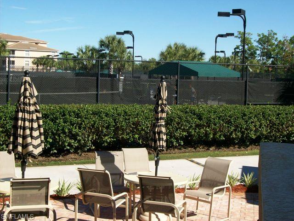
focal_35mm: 56
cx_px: 147
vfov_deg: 26.1
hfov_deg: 34.3
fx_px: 476
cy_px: 110
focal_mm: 9.4
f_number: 6
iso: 80
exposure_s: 1/340
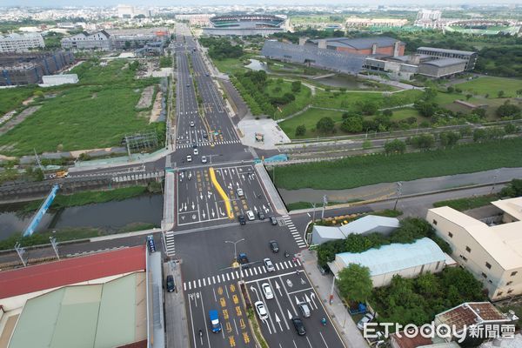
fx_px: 319
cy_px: 174
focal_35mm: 22
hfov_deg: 78.6
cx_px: 261
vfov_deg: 57.2
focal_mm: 8.38
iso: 100
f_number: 2.8
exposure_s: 1/1000
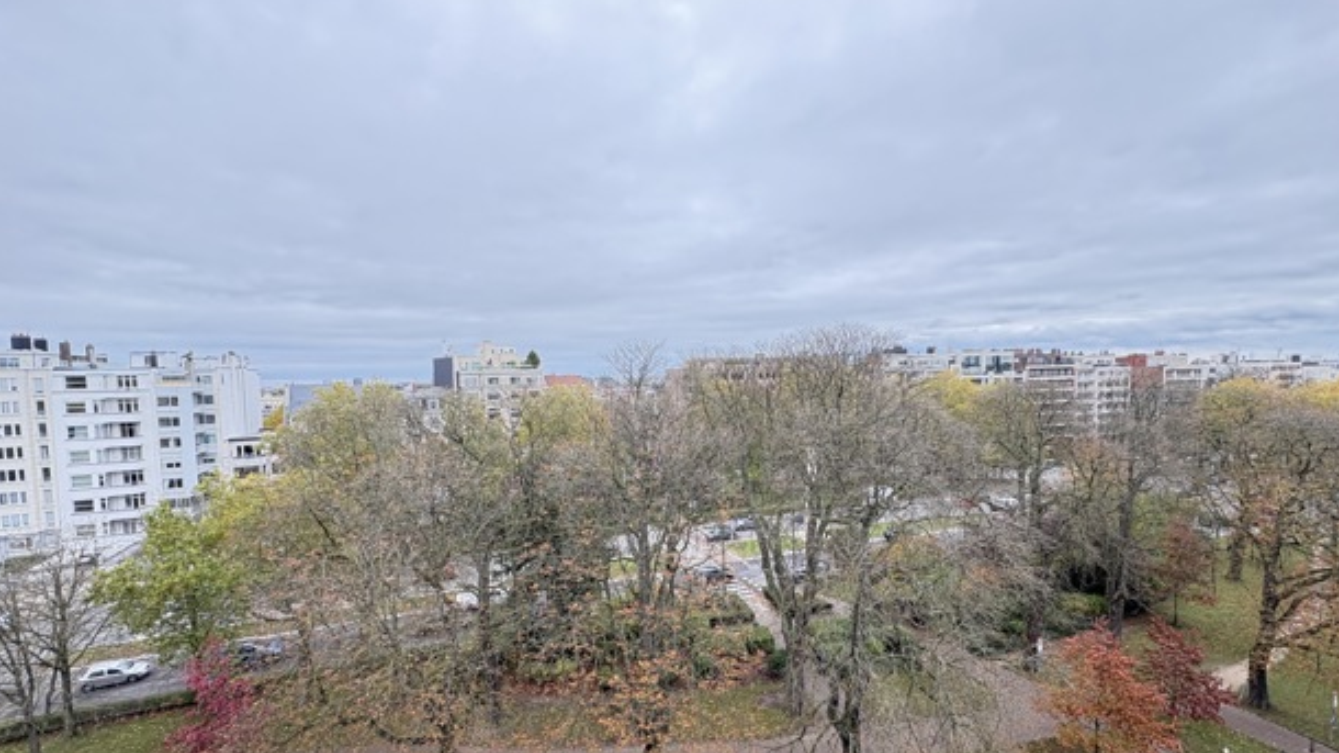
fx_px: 568
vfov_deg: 67.0
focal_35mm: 16
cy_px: 408
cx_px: 656
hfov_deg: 99.4
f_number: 2.2
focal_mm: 2.22
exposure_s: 1/150
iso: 64
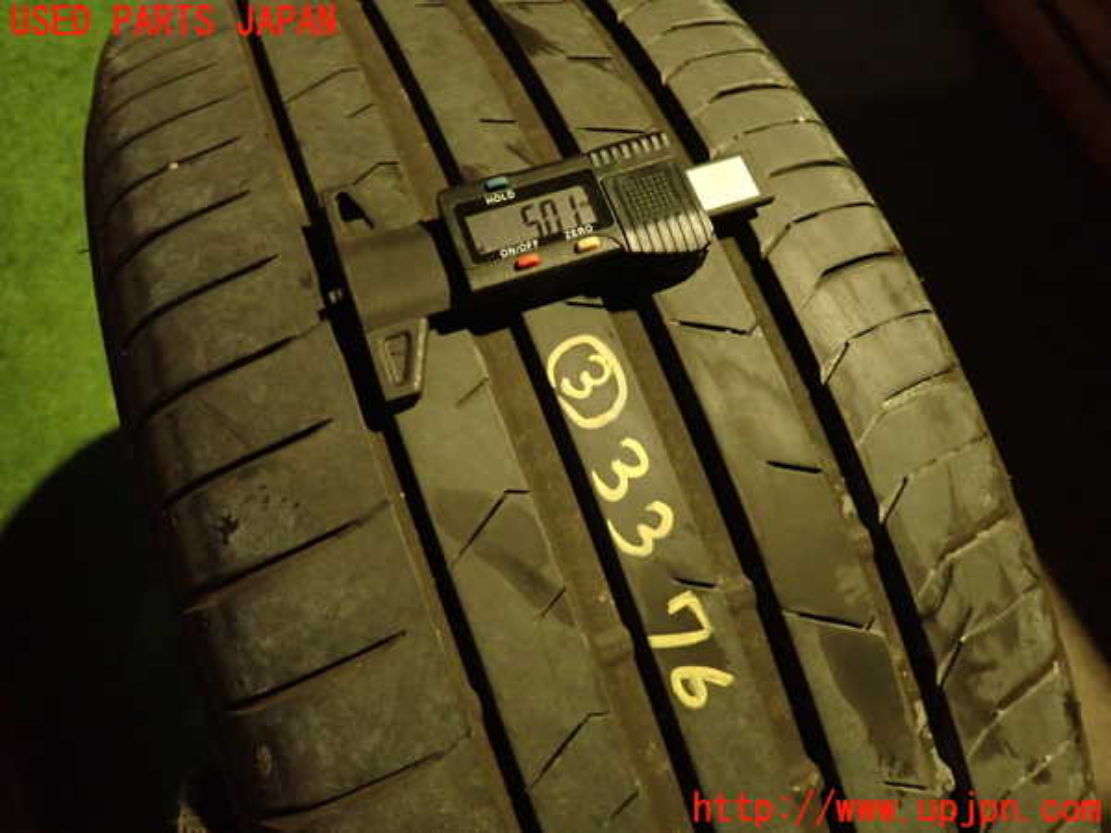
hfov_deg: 69.4
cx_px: 556
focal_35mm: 25
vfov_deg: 54.9
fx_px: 802
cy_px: 416
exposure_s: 1/30
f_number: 2
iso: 800
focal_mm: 4.5
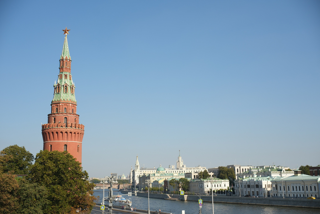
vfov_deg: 32.6
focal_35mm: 41
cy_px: 107
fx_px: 364
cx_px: 160
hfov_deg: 47.4
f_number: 8
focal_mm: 27
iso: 160
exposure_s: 1/420
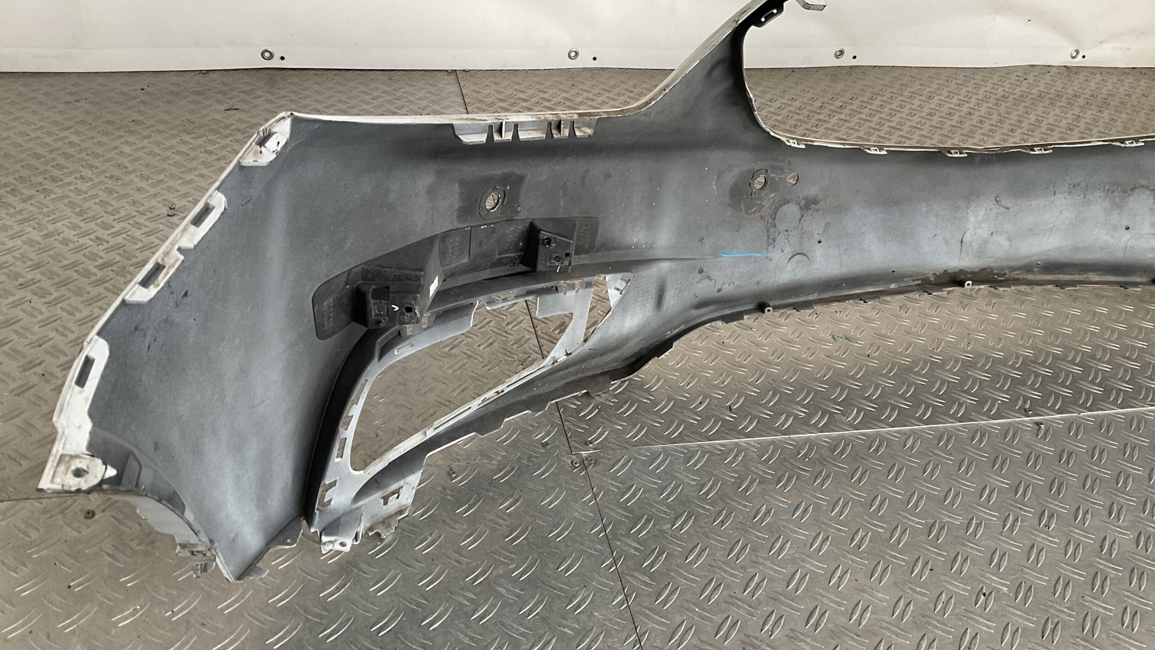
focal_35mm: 32
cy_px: 337
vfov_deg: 36.7
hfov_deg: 61.0
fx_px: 980
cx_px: 582
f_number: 1.8
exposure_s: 1/50
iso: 64
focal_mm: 3
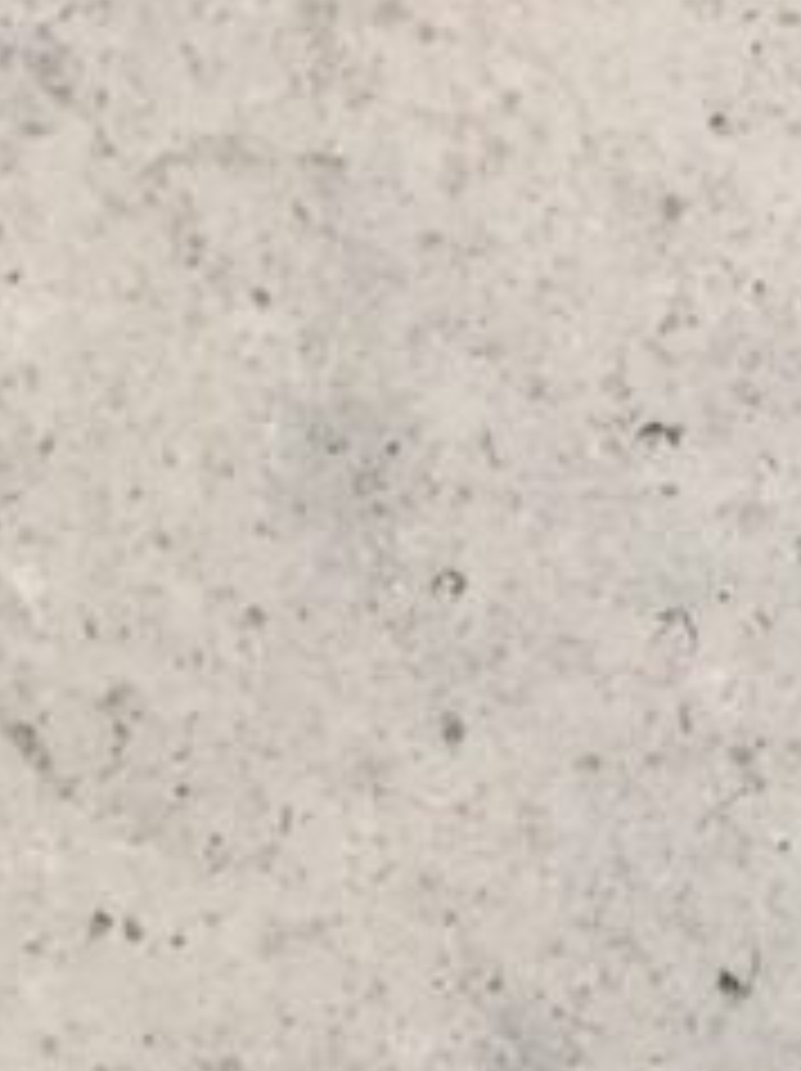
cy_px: 1323
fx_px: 3864
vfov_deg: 15.2
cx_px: 1134
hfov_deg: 11.4
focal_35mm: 125
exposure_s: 1/33
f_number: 2.2
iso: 125
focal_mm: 4.15
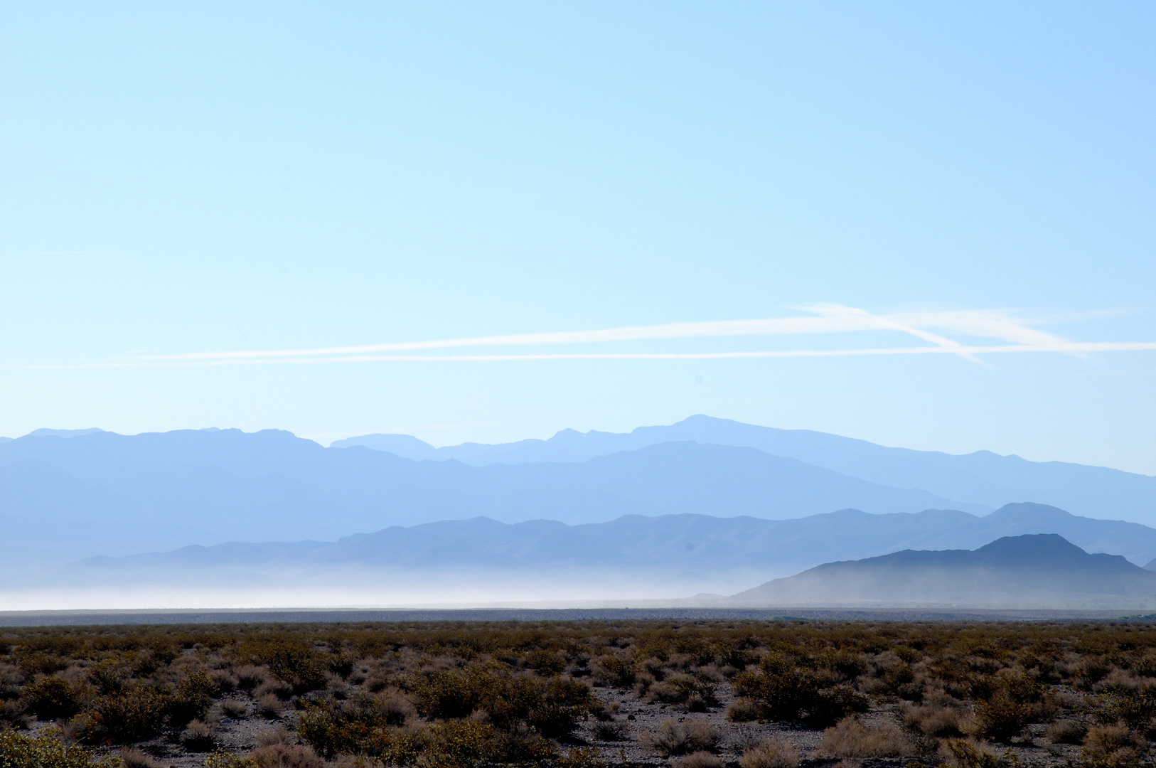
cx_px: 578
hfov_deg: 13.1
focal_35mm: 158
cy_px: 384
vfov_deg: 8.7
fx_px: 5051
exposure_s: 1/200
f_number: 18
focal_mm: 105
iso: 200
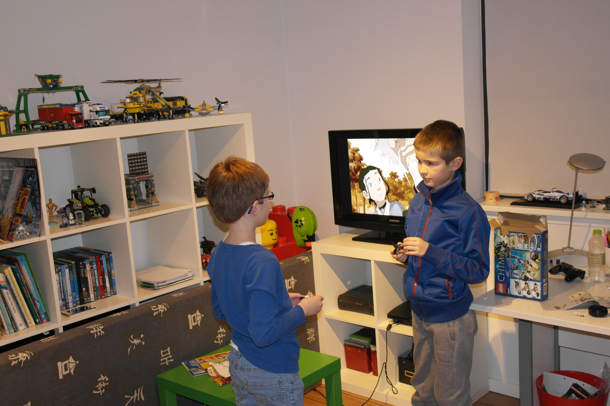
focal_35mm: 41
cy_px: 207
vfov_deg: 32.6
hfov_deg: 47.4
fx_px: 695
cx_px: 307
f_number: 4
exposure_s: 1/25
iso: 800
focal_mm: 26
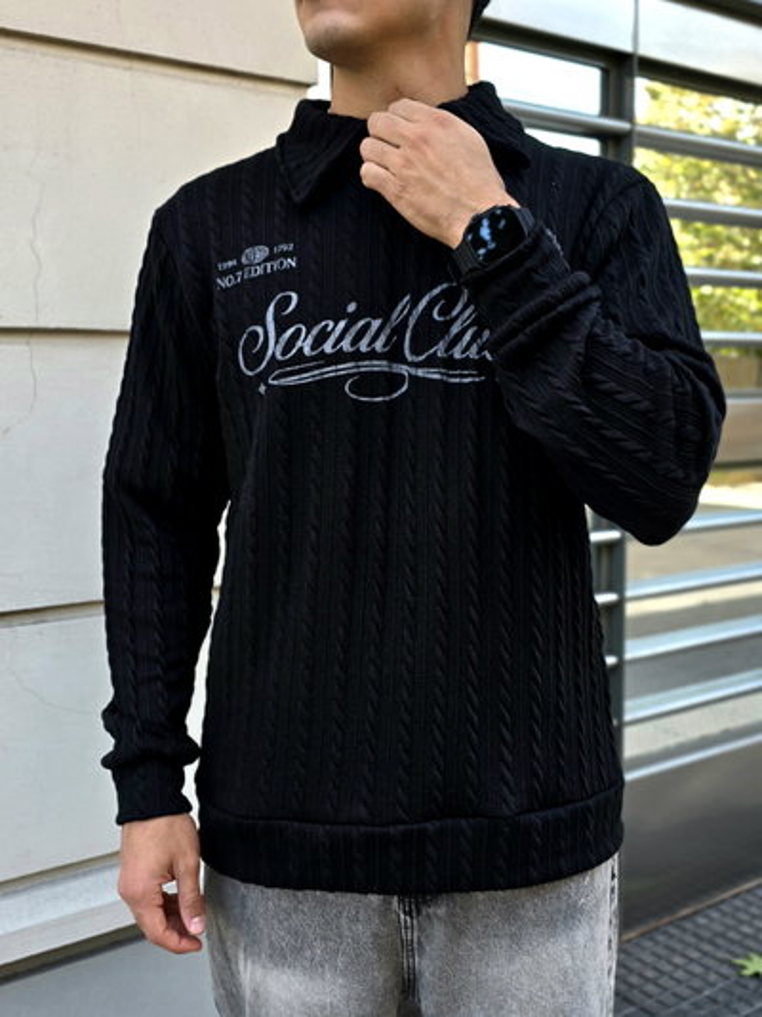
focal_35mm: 23
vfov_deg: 73.9
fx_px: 676
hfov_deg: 58.8
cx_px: 381
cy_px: 508
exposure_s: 1/101
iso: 20
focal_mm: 6.3
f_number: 1.7
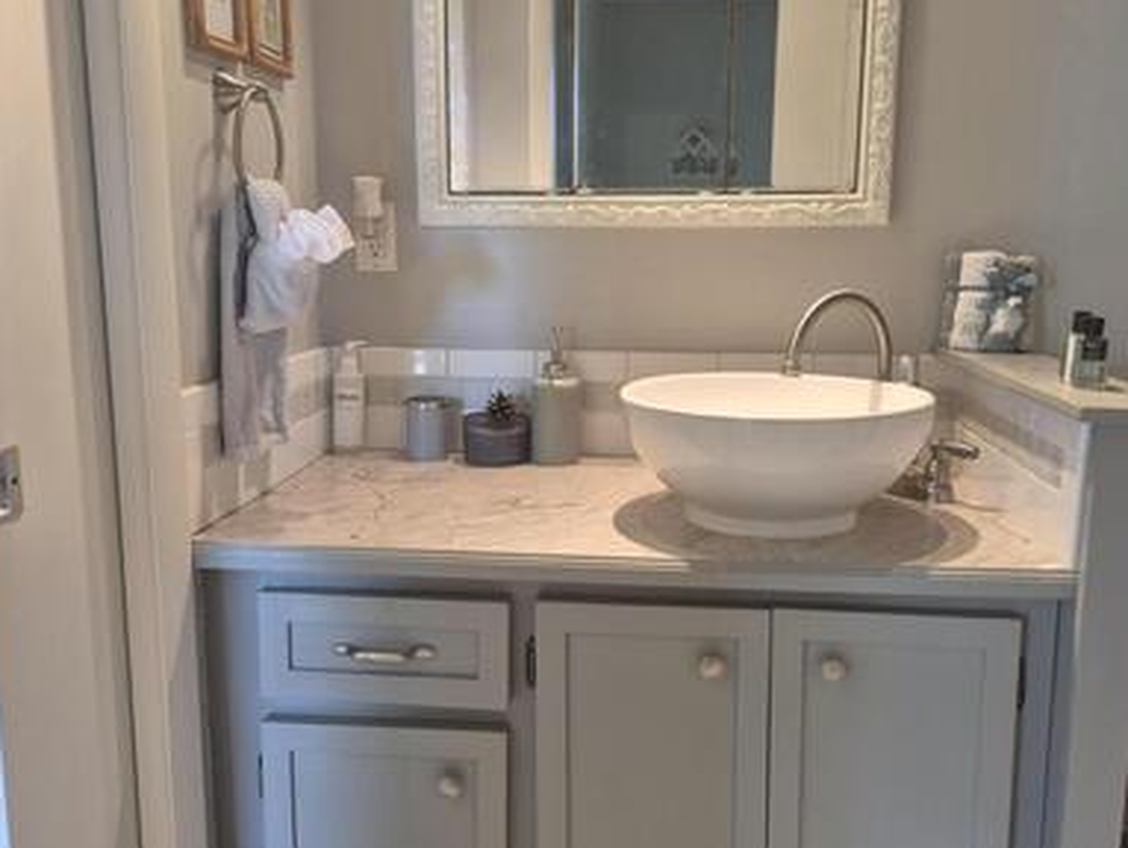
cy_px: 415
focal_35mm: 24
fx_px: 783
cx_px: 563
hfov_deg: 71.5
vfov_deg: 56.9
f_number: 1.8
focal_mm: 5.4
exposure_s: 1/120
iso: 320
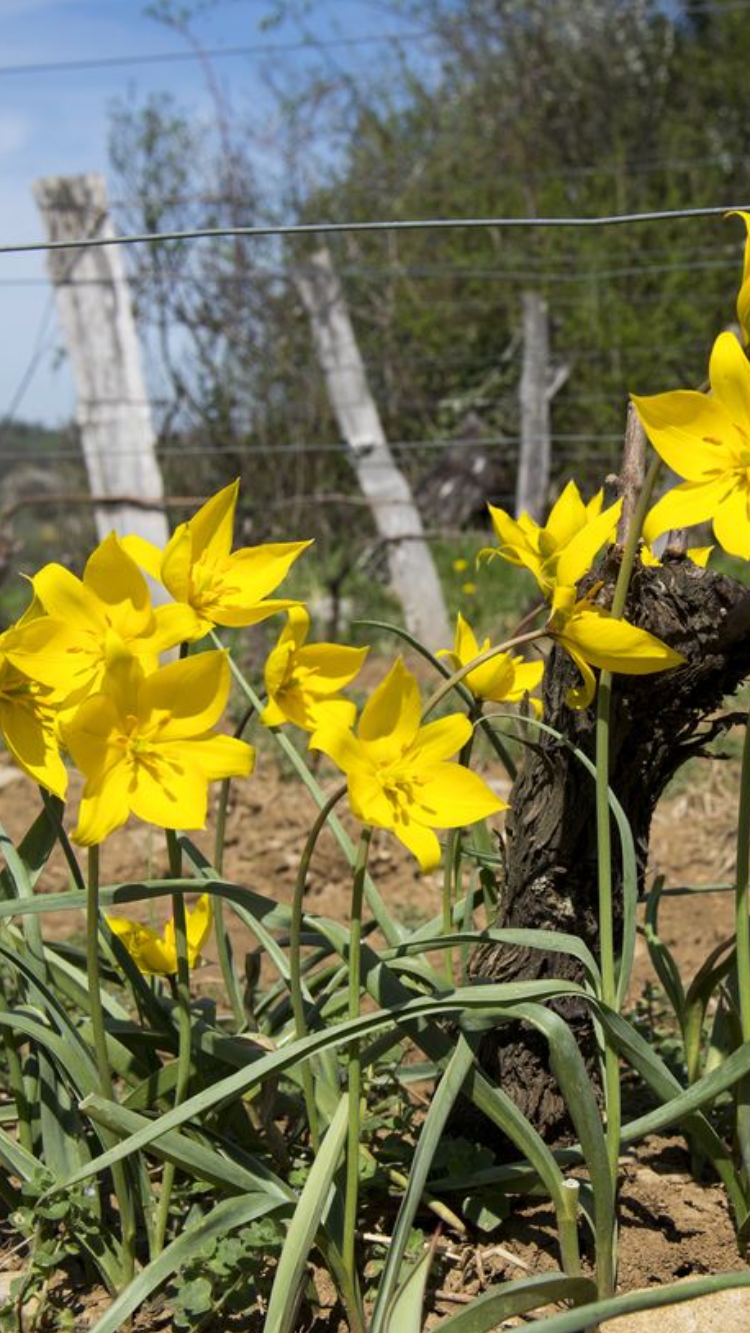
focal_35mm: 56
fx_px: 1979
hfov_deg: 21.2
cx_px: 609
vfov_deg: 37.2
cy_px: 698
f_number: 8
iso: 200
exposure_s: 1/500
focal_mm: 34
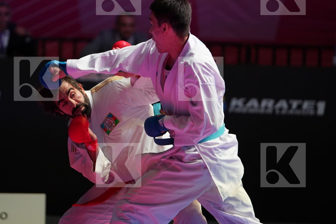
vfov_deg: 5.3
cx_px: 119
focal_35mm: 260
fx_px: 2426
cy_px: 79
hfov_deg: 7.9
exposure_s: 1/1000
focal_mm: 200
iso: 2500
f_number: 2.8
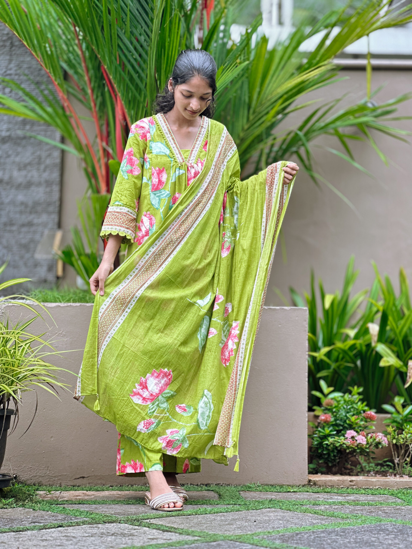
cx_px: 206
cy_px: 274
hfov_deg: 19.1
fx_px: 1222
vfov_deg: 25.3
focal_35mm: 77
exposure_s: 1/120
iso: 64
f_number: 2.8
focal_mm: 9
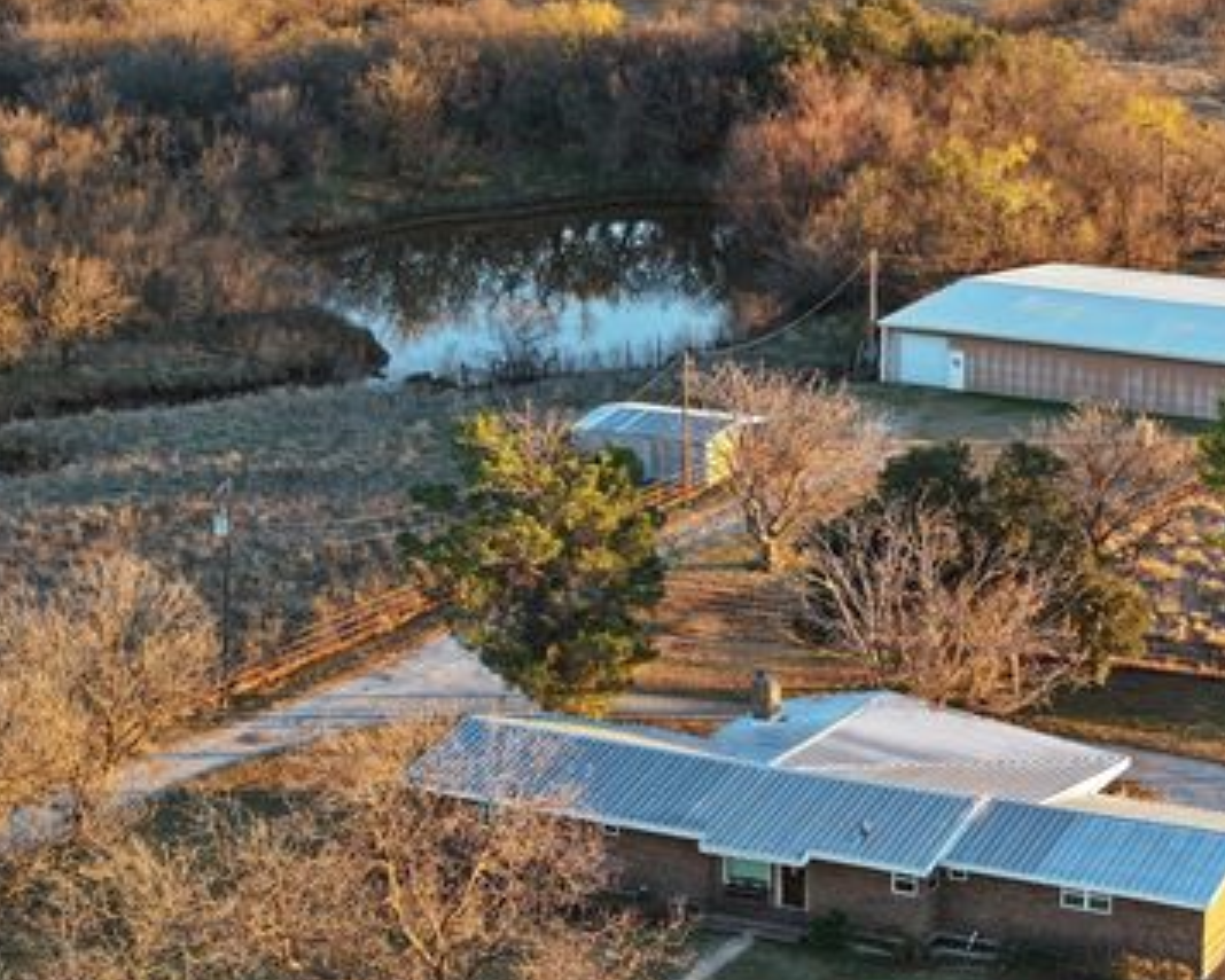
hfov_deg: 19.9
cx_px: 788
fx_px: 3481
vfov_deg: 16.0
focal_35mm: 96
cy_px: 462
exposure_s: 1/80
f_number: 2.8
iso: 100
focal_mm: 19.35
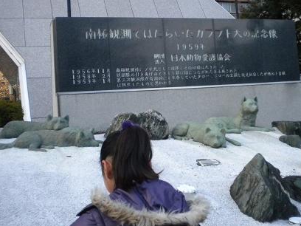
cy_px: 80
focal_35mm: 47
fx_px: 409
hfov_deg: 40.4
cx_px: 165
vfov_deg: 30.7
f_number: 3.1
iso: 400
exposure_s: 1/231
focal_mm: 6.3
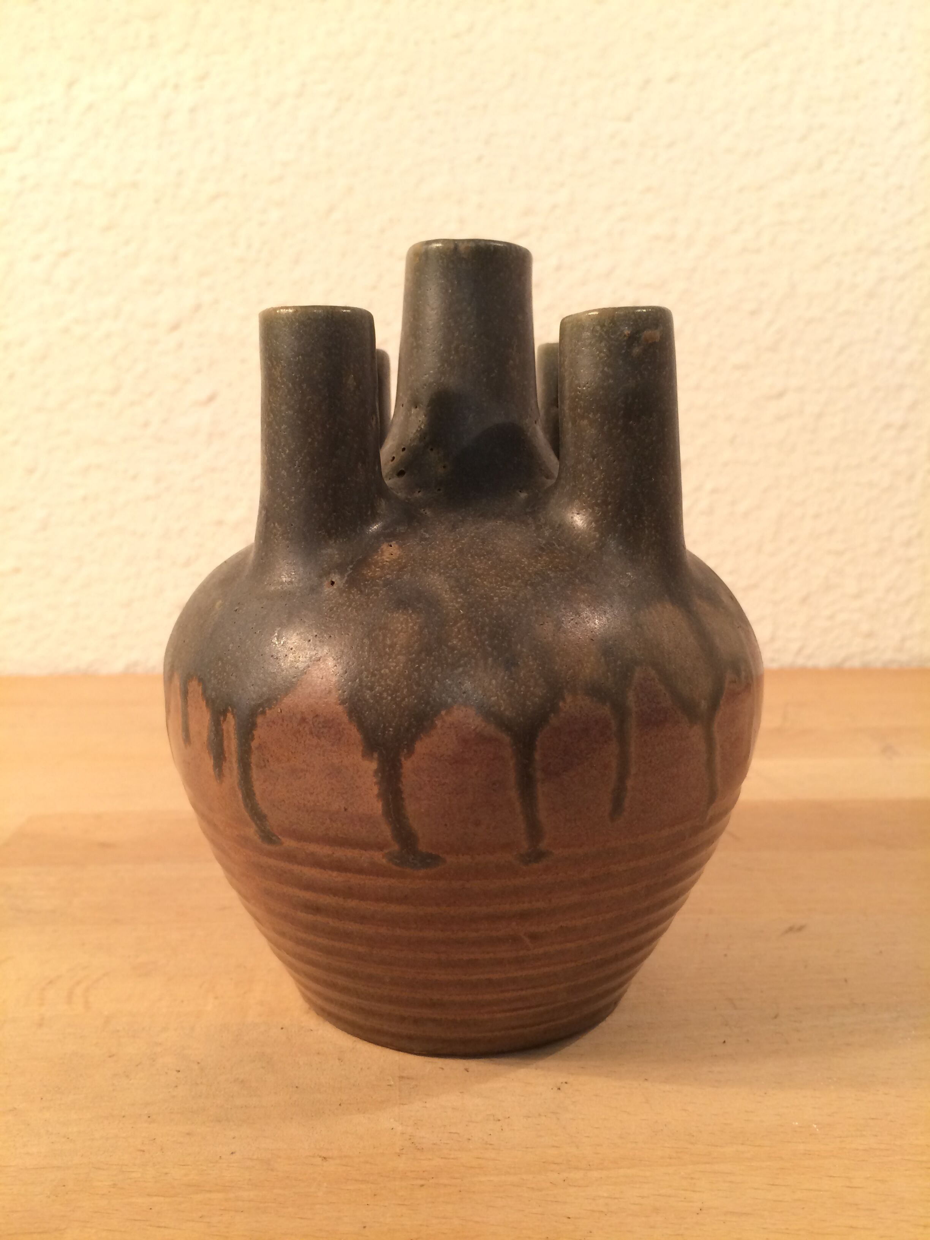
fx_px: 1039
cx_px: 465
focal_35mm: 29
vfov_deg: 61.7
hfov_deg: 48.2
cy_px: 620
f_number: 2.2
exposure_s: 1/33
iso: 100
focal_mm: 4.15
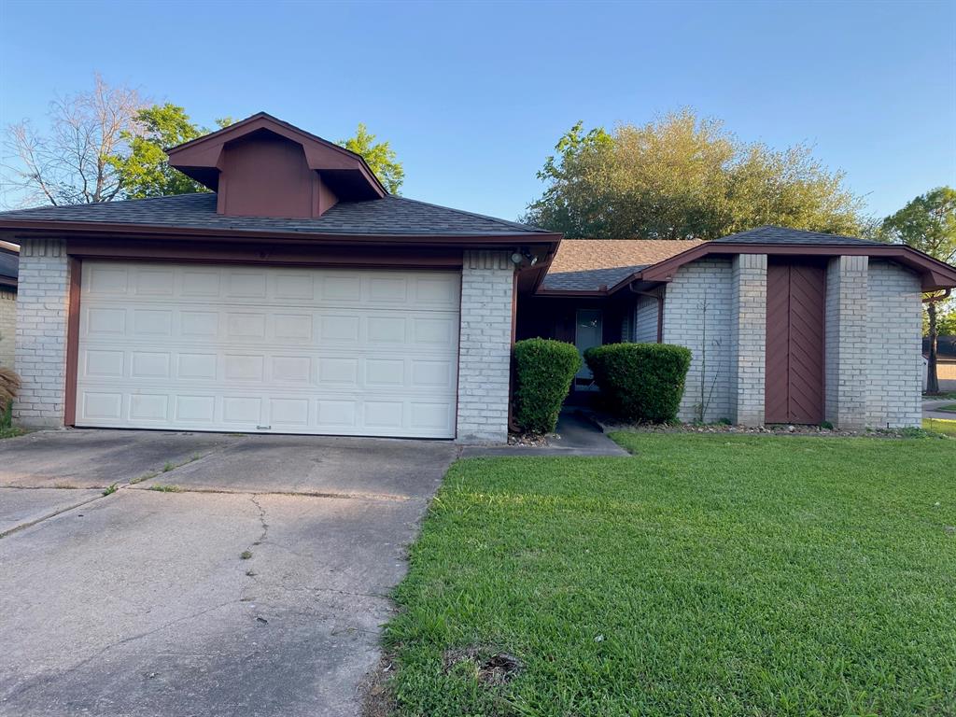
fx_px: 718
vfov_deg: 53.1
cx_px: 478
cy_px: 358
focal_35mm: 26
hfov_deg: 67.3
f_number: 1.8
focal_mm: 4.25
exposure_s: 1/420
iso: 32
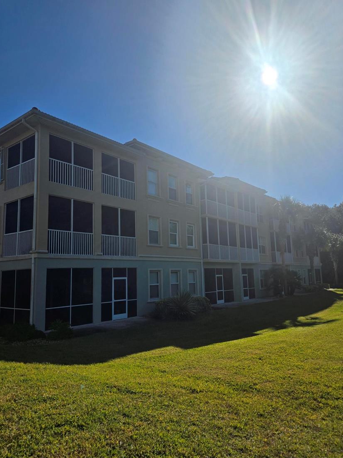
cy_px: 235
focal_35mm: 25
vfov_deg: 69.4
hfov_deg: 54.9
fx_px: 330
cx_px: 174
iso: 25
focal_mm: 5.4
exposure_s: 1/14649
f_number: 1.8
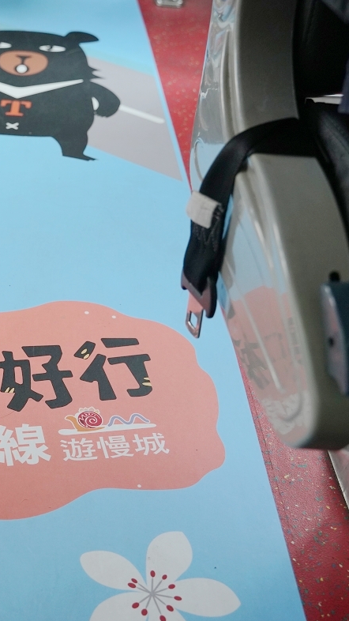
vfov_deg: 42.9
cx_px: -18
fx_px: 790
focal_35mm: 48
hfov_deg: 23.6
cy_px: 310
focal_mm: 30
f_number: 4
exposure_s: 1/160
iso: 1250
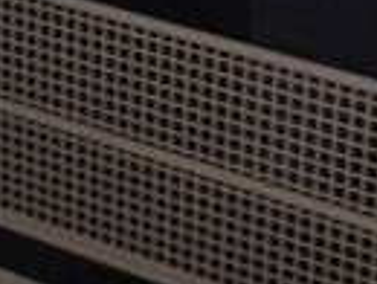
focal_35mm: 176
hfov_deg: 11.0
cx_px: -70
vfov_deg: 8.3
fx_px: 1920
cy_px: -154
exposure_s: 1/17
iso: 400
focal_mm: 4.15
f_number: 2.2
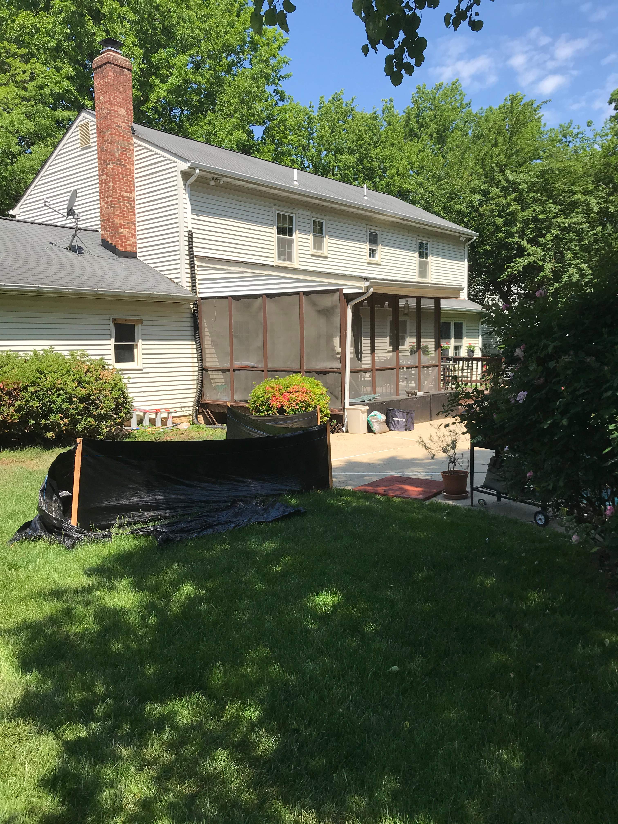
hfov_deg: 49.7
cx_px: 309
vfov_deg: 63.4
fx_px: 667
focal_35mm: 28
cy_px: 412
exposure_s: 1/1623
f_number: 1.8
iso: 20
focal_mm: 3.99
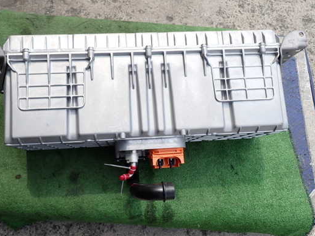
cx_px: 141
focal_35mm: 29
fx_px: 264
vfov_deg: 48.2
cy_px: 116
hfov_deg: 61.5
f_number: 2.8
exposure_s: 1/800
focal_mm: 4.5
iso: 100
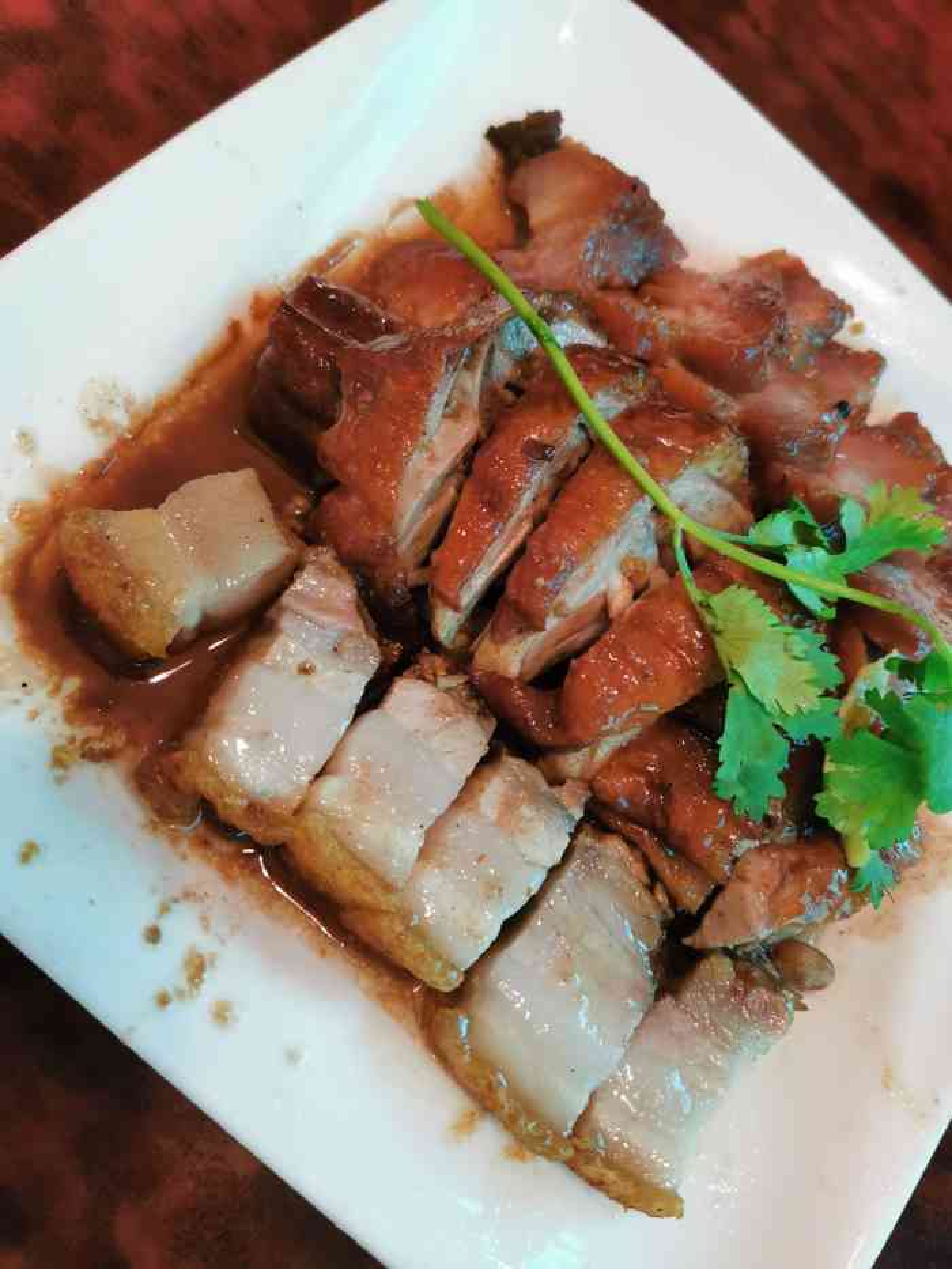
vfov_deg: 65.3
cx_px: 476
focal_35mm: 27
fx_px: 990
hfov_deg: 51.4
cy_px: 634
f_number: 1.6
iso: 400
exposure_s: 1/50
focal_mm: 5.56
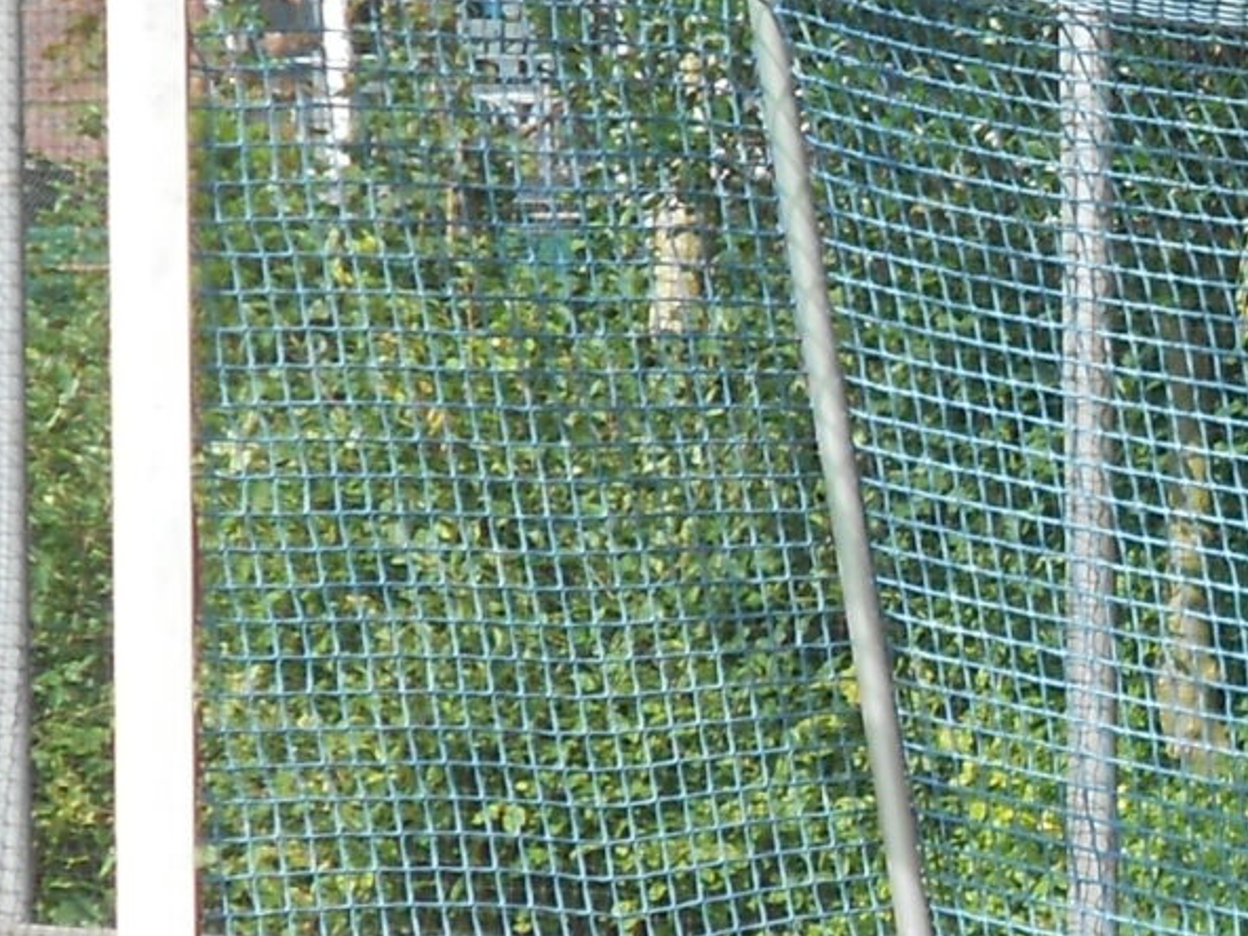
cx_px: 1670
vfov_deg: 6.1
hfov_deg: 8.1
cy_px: 837
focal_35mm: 242
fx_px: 8725
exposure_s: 1/250
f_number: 4.9
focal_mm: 10.3
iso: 80
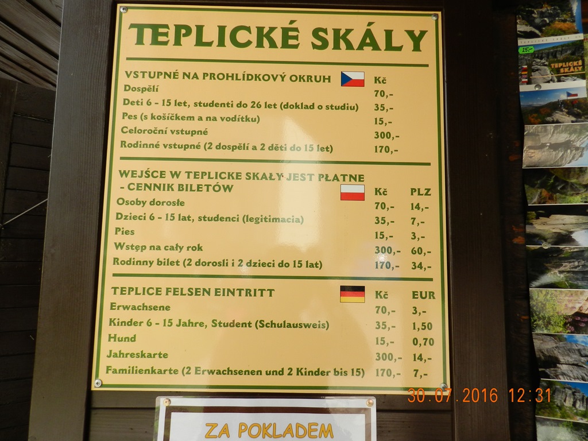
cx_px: 294
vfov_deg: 58.9
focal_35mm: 23
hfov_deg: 73.9
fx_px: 391
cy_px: 220
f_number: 3.4
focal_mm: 4
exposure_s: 1/320
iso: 160
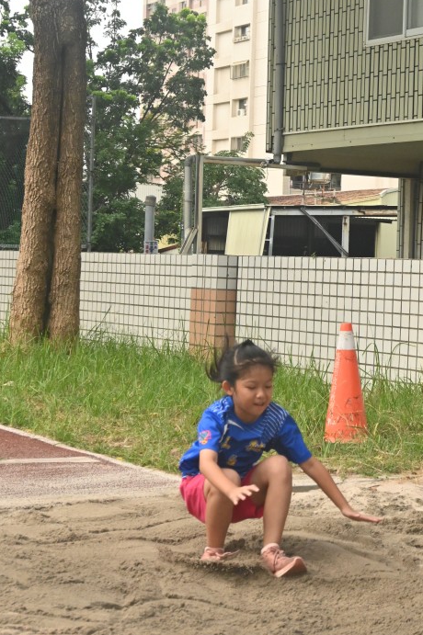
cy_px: 266
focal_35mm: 80
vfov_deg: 25.3
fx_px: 1411
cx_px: 253
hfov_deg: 17.0
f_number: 5.3
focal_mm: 36
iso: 1400
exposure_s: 1/2500
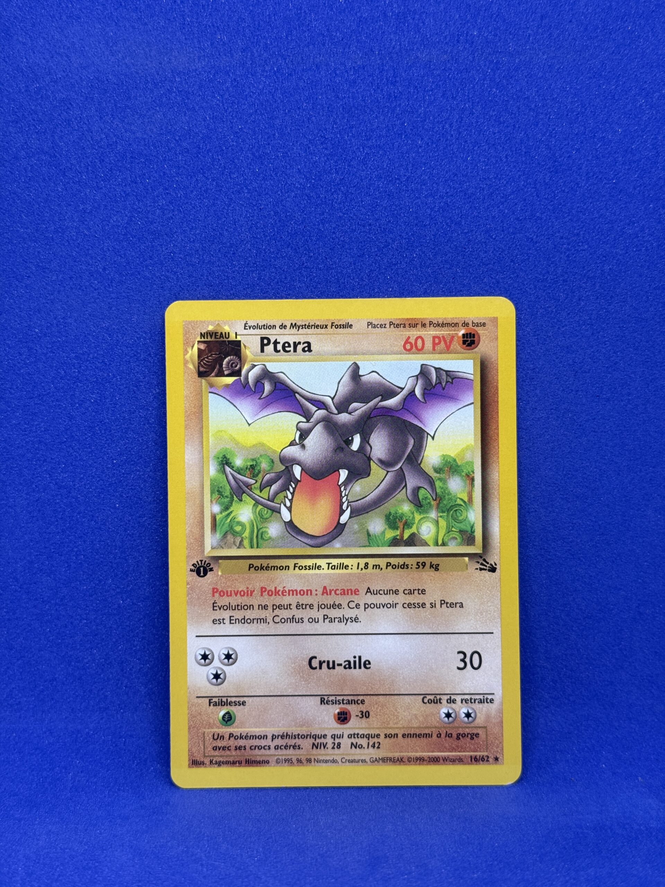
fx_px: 1229
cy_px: 444
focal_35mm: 48
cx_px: 332
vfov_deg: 39.7
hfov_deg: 30.3
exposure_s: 1/150
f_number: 1.78
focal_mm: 6.76
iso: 100
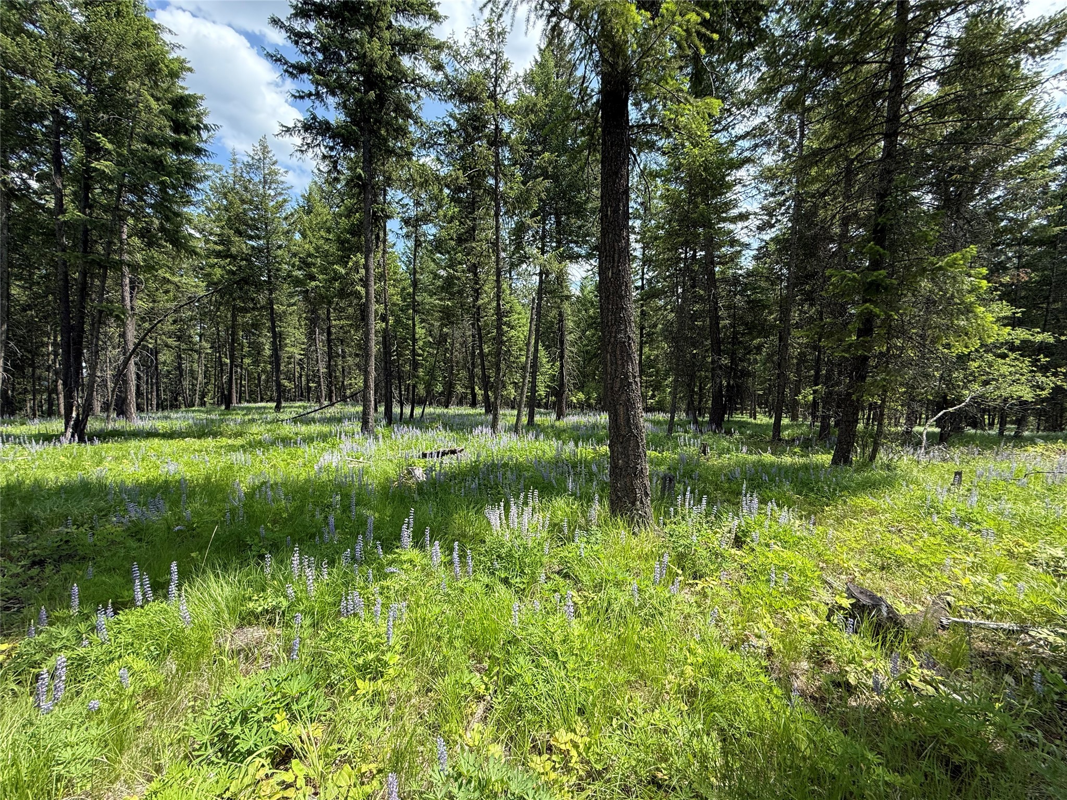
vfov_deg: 85.7
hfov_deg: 102.1
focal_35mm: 14
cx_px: 534
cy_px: 400
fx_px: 432
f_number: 2.2
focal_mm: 2.22
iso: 64
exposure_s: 1/672
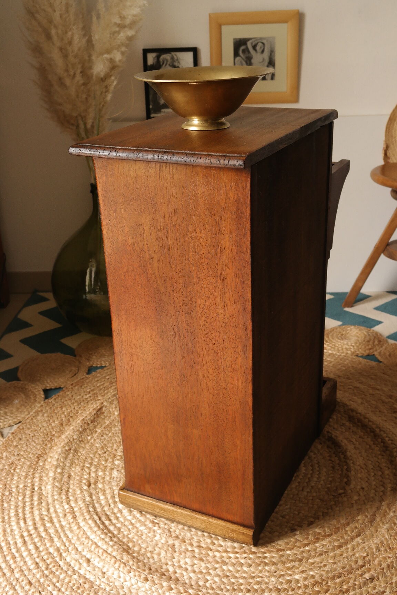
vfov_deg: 45.4
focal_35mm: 43
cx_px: 198
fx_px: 711
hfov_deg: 31.2
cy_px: 298
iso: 800
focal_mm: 28
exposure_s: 1/25
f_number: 5.6
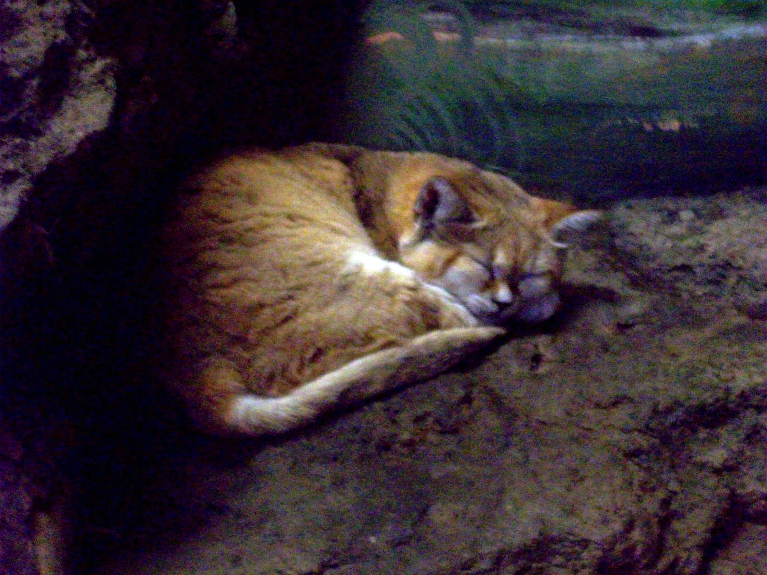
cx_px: 384
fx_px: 2459
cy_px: 288
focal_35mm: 111
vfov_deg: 13.3
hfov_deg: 17.7
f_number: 5.2
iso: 200
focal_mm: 18.6
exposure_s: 1/8
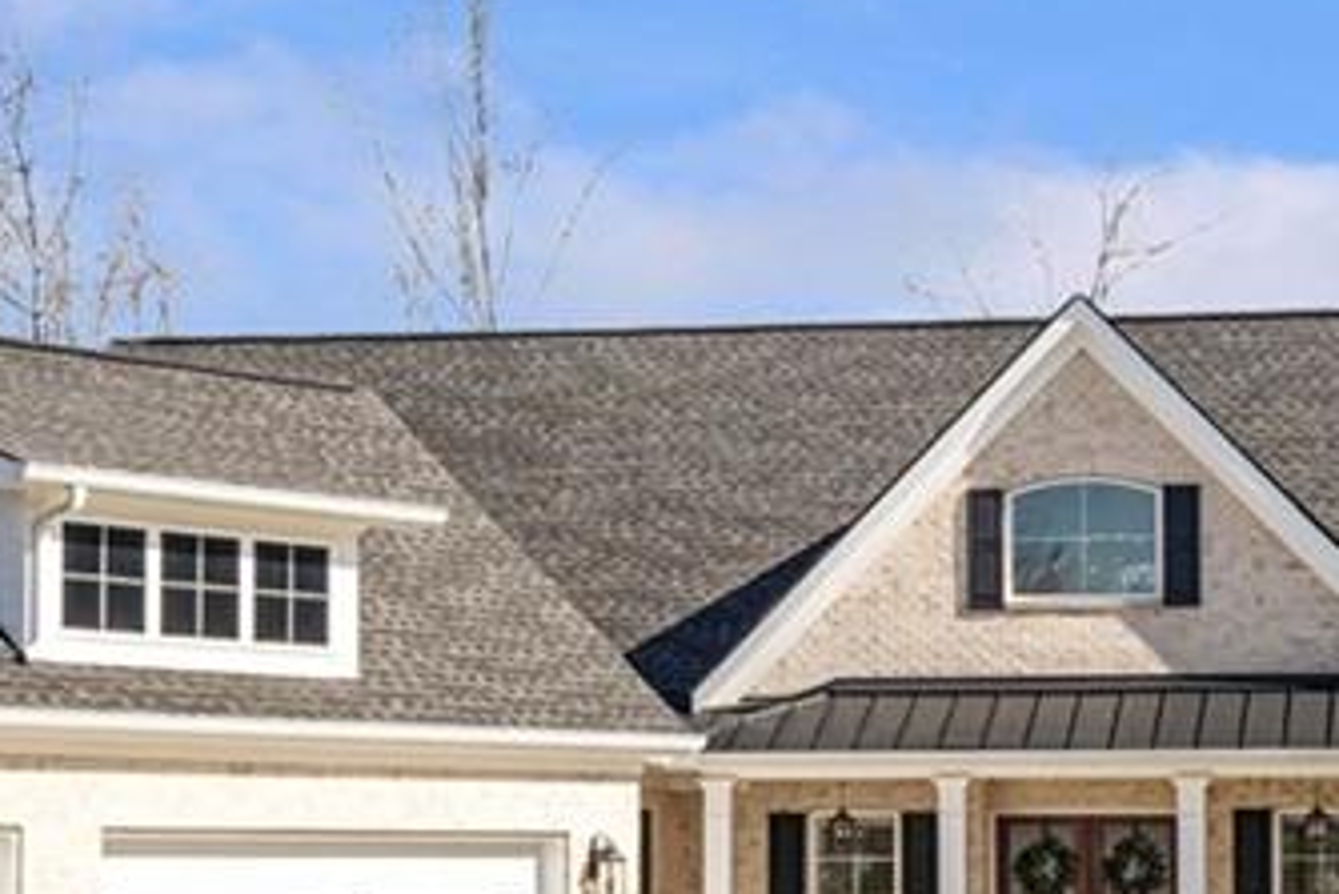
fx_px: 3535
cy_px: 674
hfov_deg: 21.4
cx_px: 898
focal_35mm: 95
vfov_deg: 14.4
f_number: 7.1
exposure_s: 1/400
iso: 100
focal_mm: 31
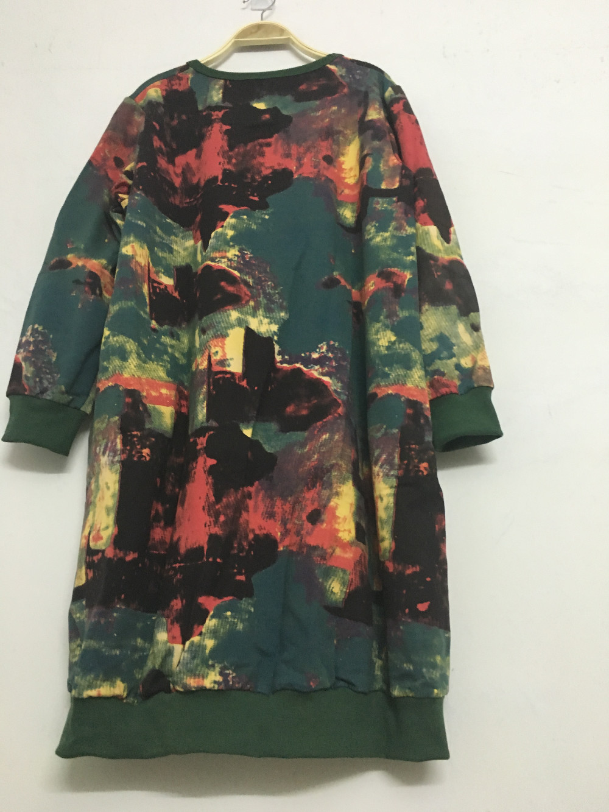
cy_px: 406
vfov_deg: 61.7
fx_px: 680
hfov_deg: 48.2
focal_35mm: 29
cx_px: 304
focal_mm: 4.15
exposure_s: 1/20
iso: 200
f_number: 2.2
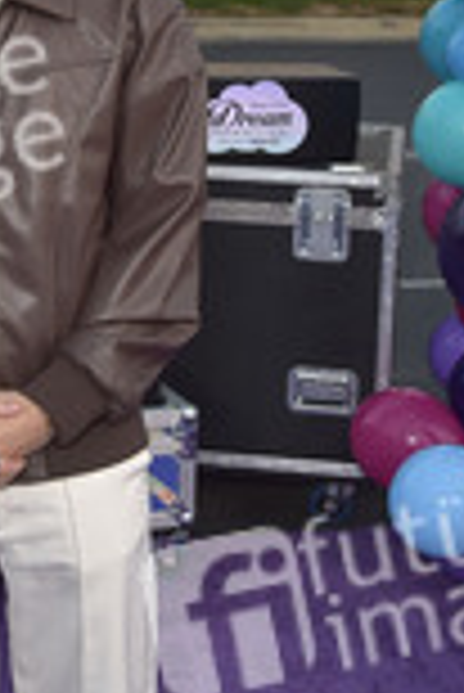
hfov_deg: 16.1
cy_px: 369
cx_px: -34
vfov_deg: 24.4
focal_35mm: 83
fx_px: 1601
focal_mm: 32
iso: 640
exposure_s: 1/250
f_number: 6.3
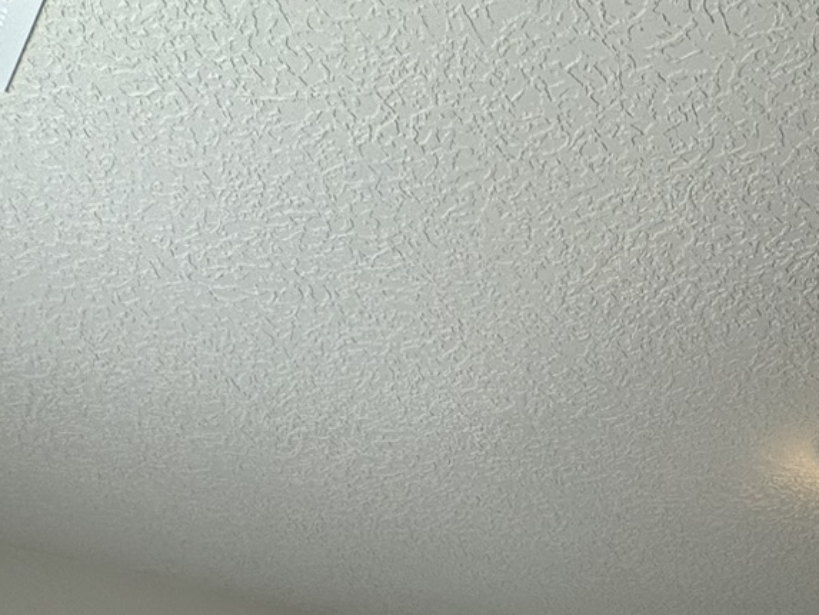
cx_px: 826
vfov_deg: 22.5
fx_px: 1183
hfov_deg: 34.6
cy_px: 977
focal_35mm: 50
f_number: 2.2
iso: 40
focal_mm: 2.22
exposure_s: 1/189
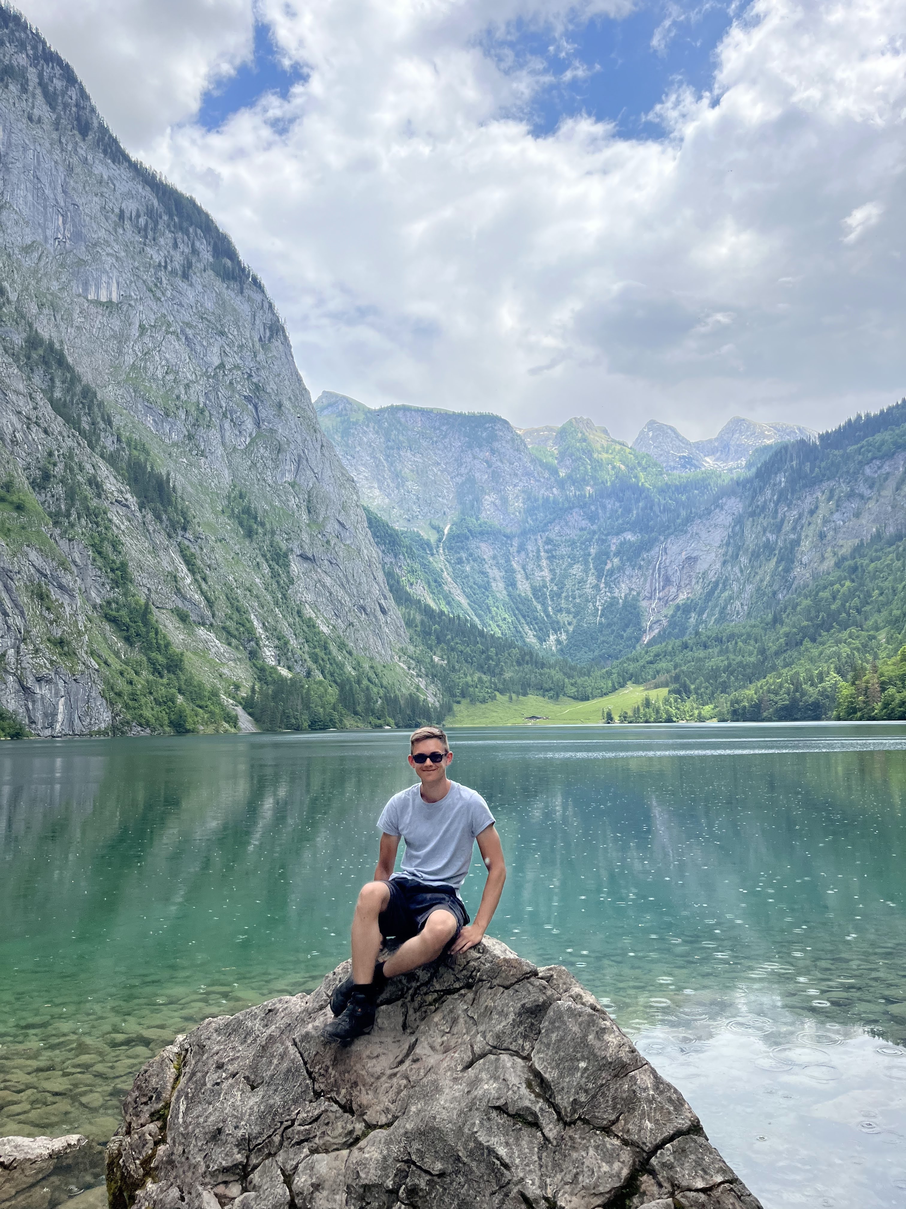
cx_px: 453
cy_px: 604
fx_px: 907
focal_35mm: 26
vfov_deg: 67.3
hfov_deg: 53.1
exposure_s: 1/3135
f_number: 1.6
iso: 50
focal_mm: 5.1
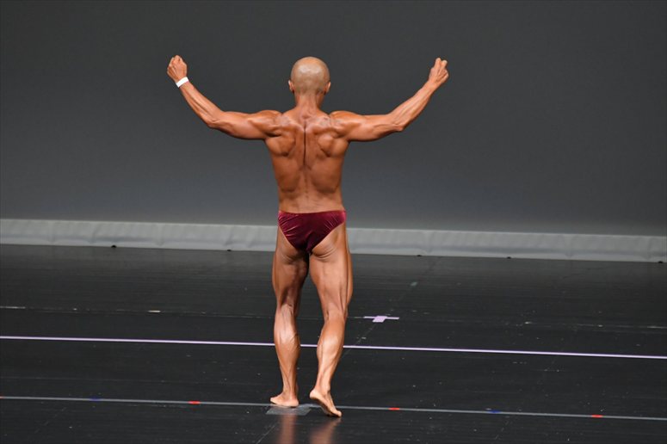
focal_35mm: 375
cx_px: 334
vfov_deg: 3.7
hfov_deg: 5.5
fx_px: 6945
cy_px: 222
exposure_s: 1/400
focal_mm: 250
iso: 4000
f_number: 5.6
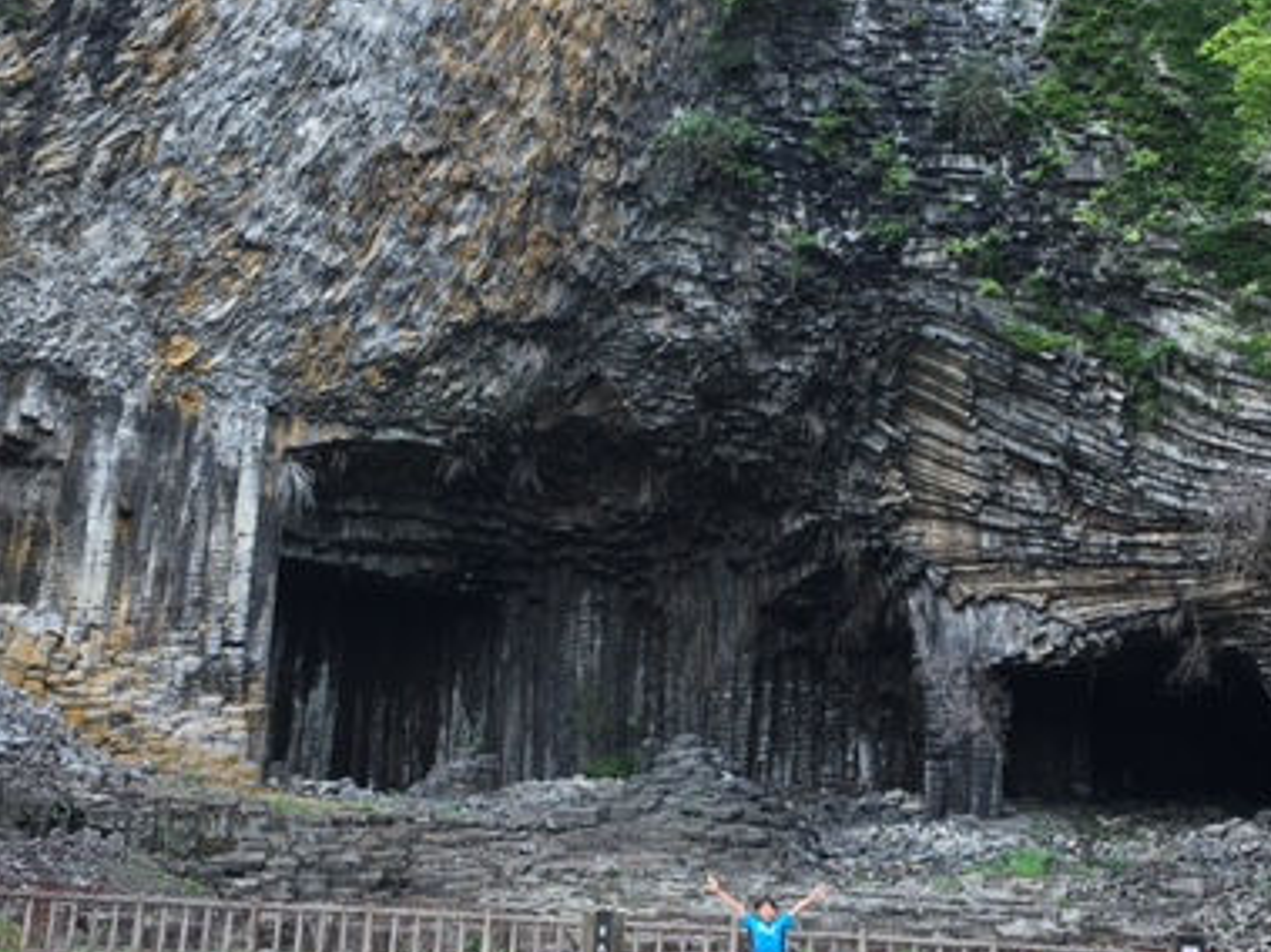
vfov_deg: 29.6
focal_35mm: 49
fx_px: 1799
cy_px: 573
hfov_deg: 38.9
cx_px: 694
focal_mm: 4.15
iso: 25
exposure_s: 1/120
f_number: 2.2
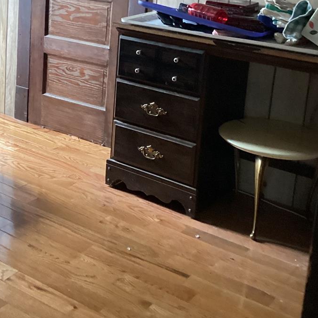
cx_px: 65
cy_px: 62
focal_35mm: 61
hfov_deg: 27.6
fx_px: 634
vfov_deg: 27.6
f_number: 2.4
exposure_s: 1/33
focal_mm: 3.3
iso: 320
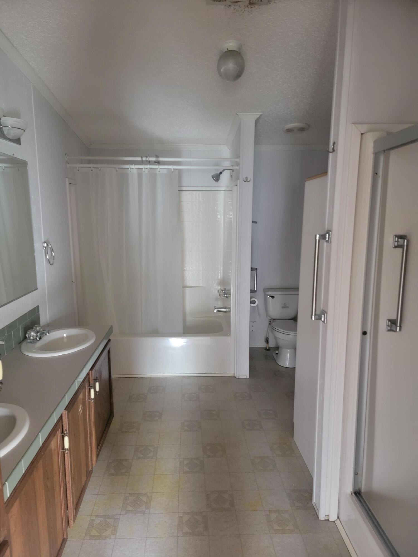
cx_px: 209
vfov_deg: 71.6
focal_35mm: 24
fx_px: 386
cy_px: 278
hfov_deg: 56.8
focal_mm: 6.7
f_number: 1.8
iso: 640
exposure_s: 1/30
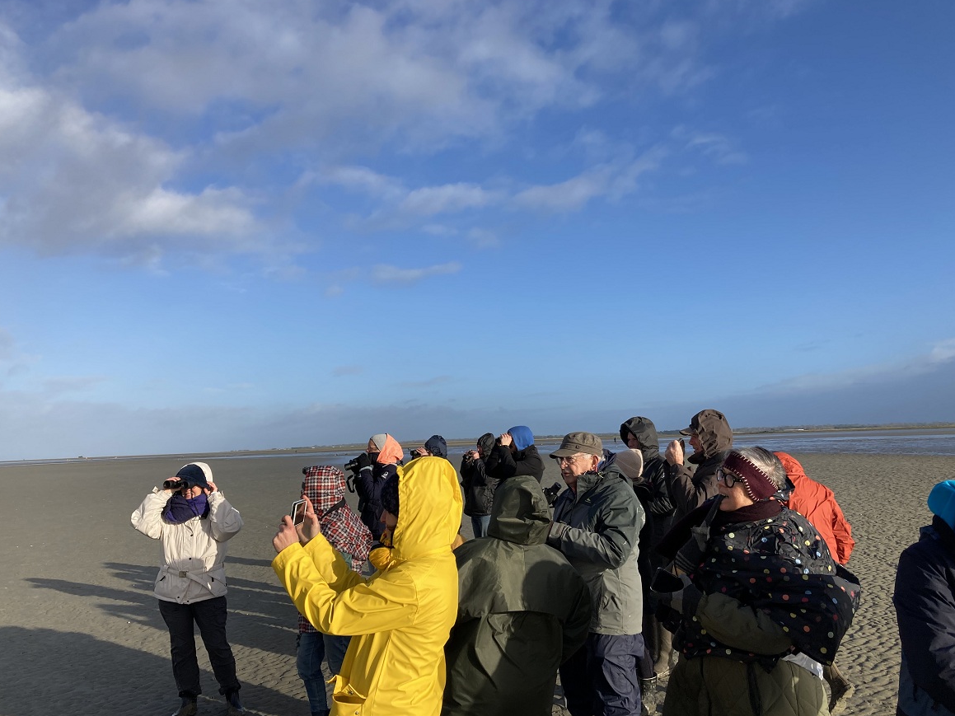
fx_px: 800
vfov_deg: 48.2
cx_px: 462
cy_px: 360
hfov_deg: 61.7
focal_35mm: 29
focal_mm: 3.99
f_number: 1.8
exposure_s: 1/1919
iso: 20
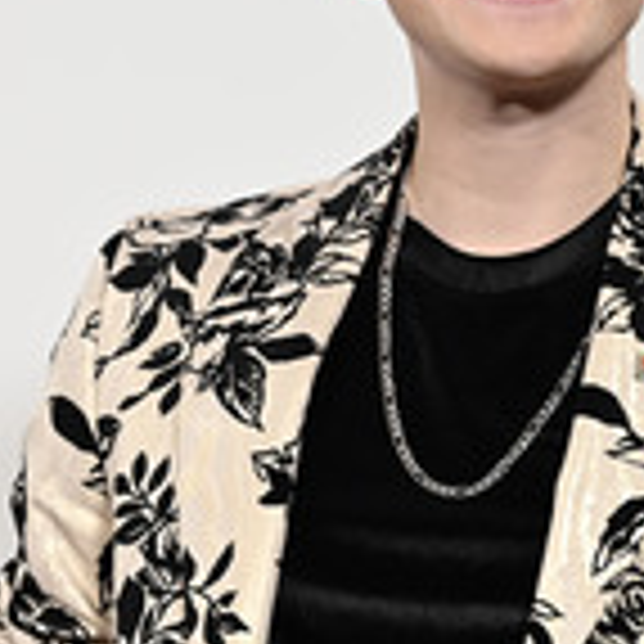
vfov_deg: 6.2
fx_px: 5936
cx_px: 538
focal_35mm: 282
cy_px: 212
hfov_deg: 6.2
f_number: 2.8
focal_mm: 105
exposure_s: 1/320
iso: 1000
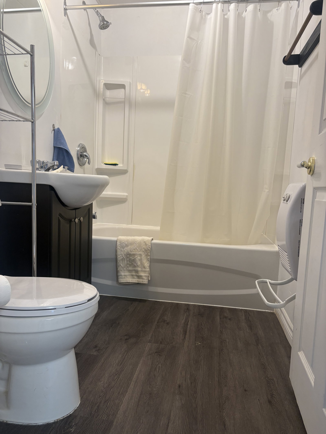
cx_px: 163
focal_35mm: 26
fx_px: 326
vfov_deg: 67.3
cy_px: 217
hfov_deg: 53.1
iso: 100
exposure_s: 1/60
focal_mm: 5.96
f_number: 1.6
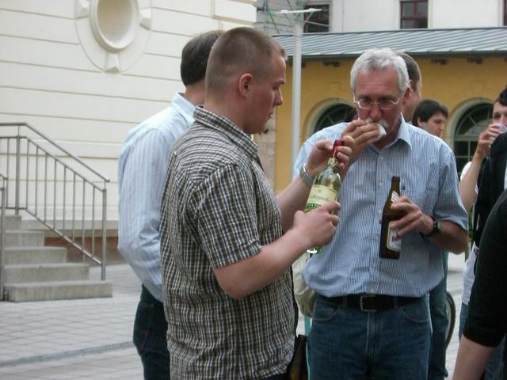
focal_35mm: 114
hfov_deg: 17.3
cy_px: 190
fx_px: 1670
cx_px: 254
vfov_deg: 13.0
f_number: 5.2
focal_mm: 18.6
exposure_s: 1/100
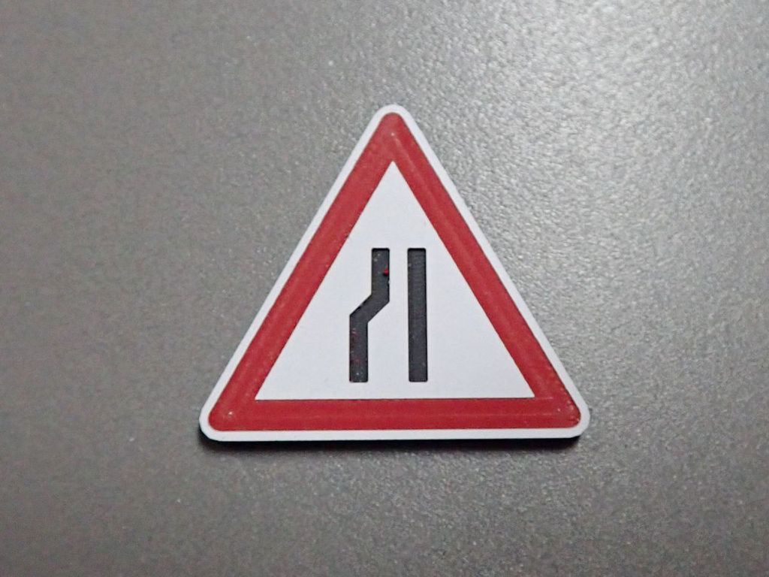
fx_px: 666
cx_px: 384
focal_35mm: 30
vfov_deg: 46.8
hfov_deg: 60.0
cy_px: 288
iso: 640
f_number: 2.3
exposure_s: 1/160
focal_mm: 5.5
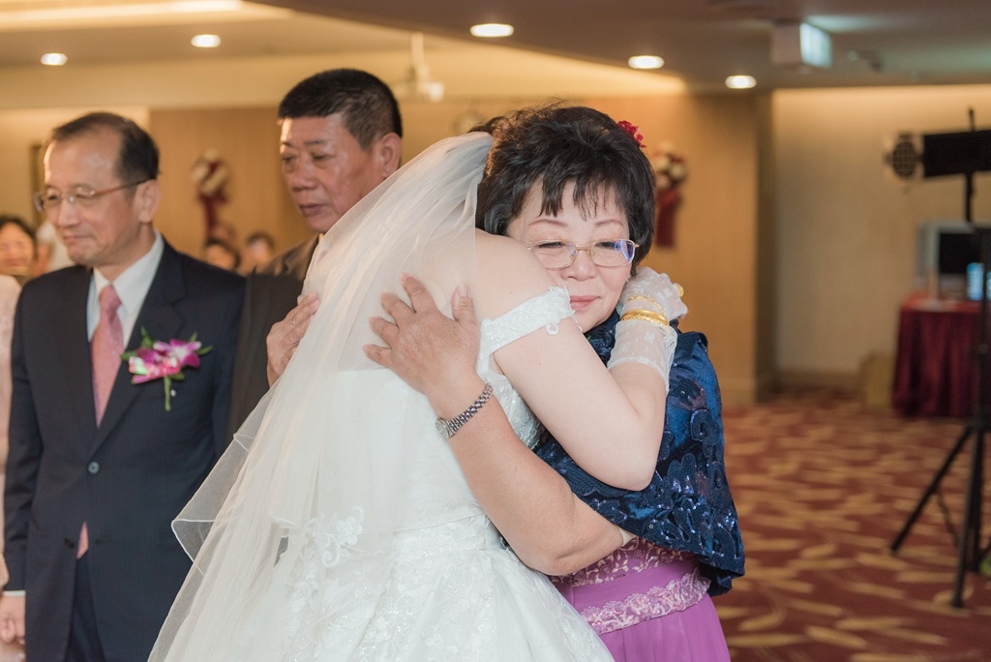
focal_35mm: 55
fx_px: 1515
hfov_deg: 36.2
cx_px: 496
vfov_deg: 24.7
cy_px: 331
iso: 1600
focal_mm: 55
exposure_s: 1/200
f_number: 3.2
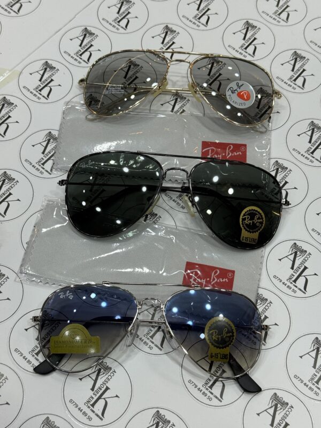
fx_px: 593
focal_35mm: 48
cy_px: 214
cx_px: 160
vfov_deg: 39.7
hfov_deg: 30.3
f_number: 1.78
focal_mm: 6.76
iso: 50
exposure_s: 1/121
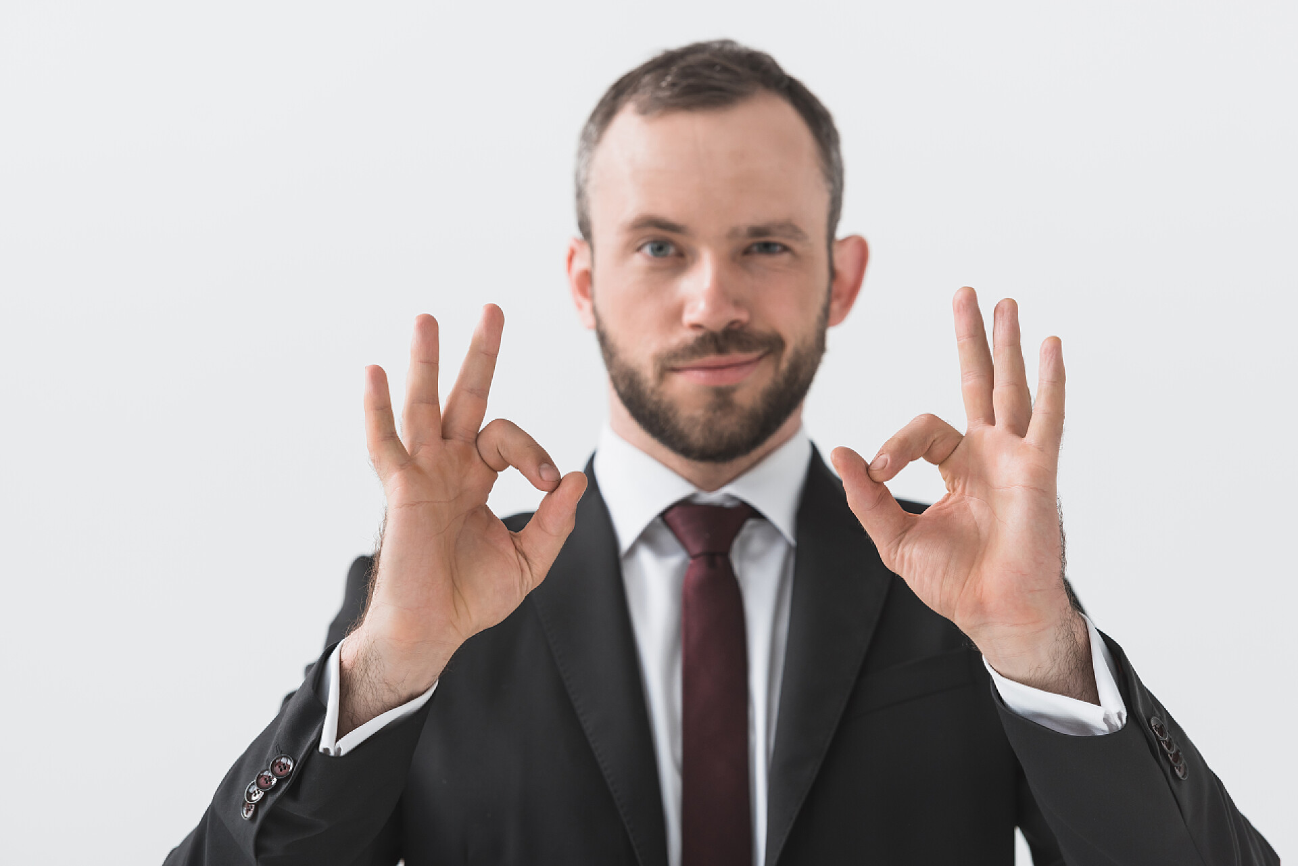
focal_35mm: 155
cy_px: 433
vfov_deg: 8.9
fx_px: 5590
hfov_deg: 13.2
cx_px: 649
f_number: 4
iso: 250
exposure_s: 1/200
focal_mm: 155
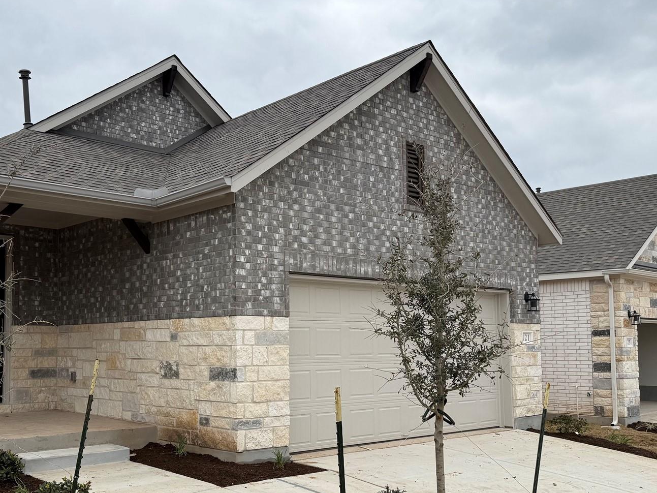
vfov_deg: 37.6
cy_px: 295
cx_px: 220
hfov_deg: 48.2
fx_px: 721
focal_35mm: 38
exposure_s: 1/3279
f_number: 1.78
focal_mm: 6.76
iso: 80
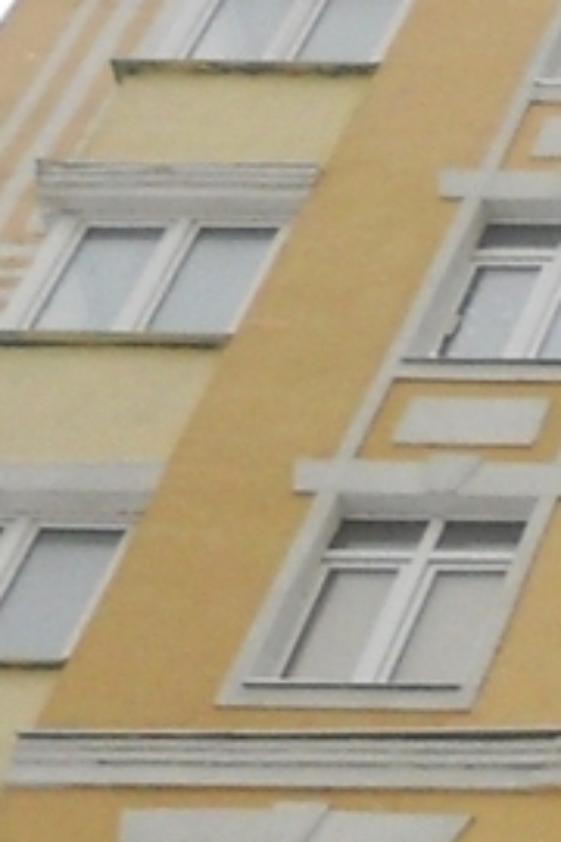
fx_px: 5165
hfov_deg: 5.6
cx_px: 2029
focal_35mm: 221
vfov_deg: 9.1
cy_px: 1207
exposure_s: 1/250
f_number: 2.7
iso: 125
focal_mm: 5
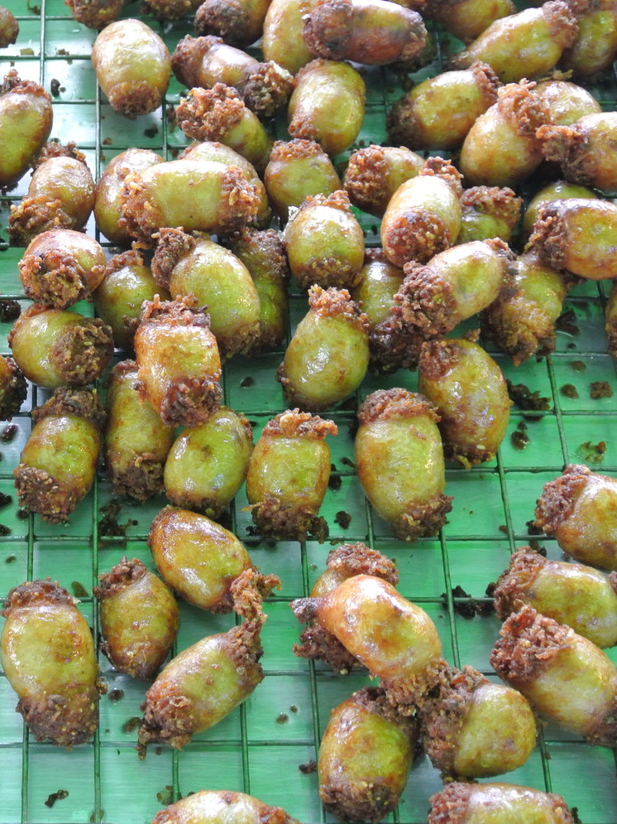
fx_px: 1759
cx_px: 75
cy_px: 410
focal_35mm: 74
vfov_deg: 26.3
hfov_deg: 19.6
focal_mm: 18.9
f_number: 4.8
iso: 720
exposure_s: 1/30
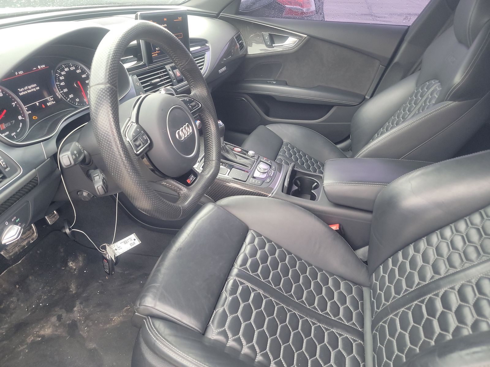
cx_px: 245
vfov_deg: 56.8
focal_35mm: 24
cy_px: 184
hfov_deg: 71.6
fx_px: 340
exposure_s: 1/59
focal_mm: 6.7
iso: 320
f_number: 1.8
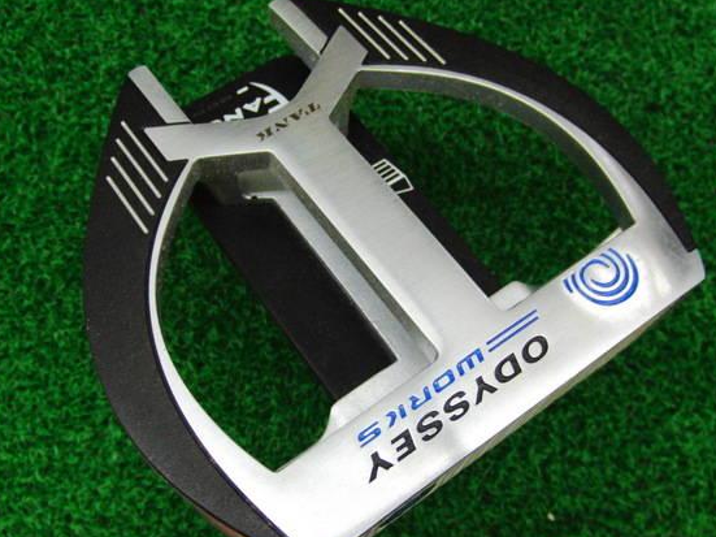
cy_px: 280
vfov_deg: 33.6
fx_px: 889
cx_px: 360
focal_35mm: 43
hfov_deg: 43.9
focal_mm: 6.42
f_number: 3.6
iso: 400
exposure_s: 1/60
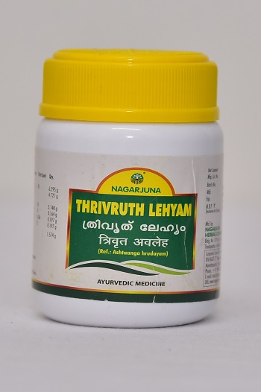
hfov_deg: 11.4
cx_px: 130
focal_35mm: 120
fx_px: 1307
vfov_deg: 17.1
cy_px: 196
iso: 1600
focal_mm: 120
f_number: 5
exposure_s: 1/160
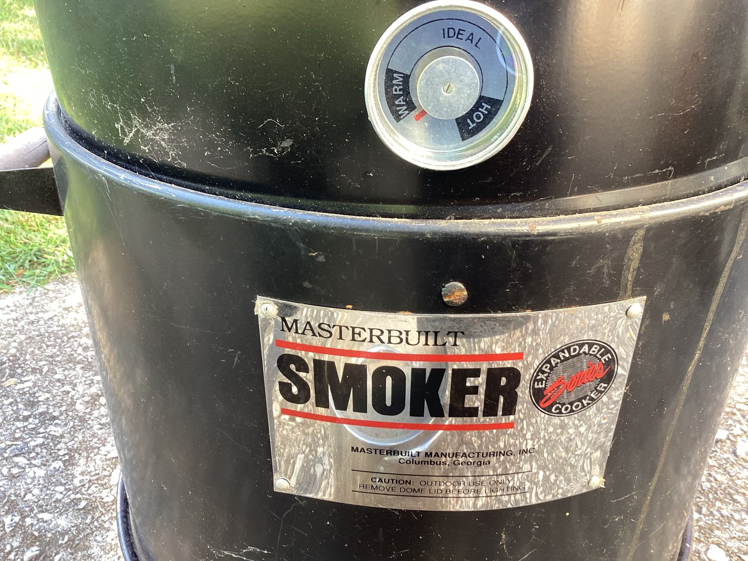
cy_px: 280
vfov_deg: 45.4
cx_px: 374
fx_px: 670
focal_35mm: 31
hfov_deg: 58.3
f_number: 2.4
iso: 50
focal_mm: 3.3
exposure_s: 1/50
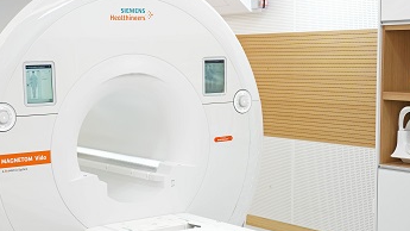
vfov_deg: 17.1
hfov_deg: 30.1
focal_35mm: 70
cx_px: 176
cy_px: 183
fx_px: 761
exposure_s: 1/160
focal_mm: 36
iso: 500
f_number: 2.8
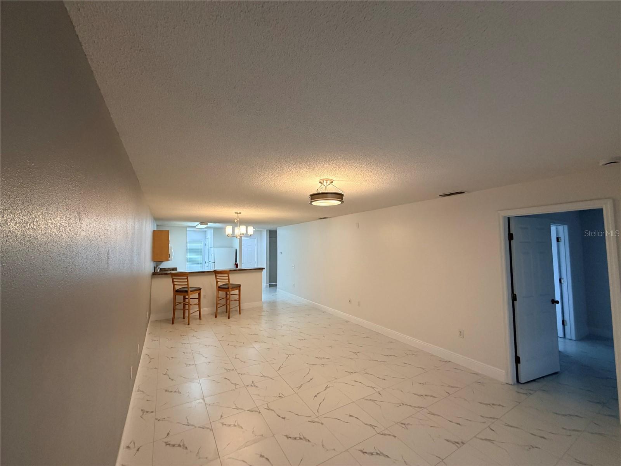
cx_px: 310
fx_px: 251
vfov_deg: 85.7
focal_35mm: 14
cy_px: 233
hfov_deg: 102.1
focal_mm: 2.22
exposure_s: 1/120
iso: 320
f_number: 2.2
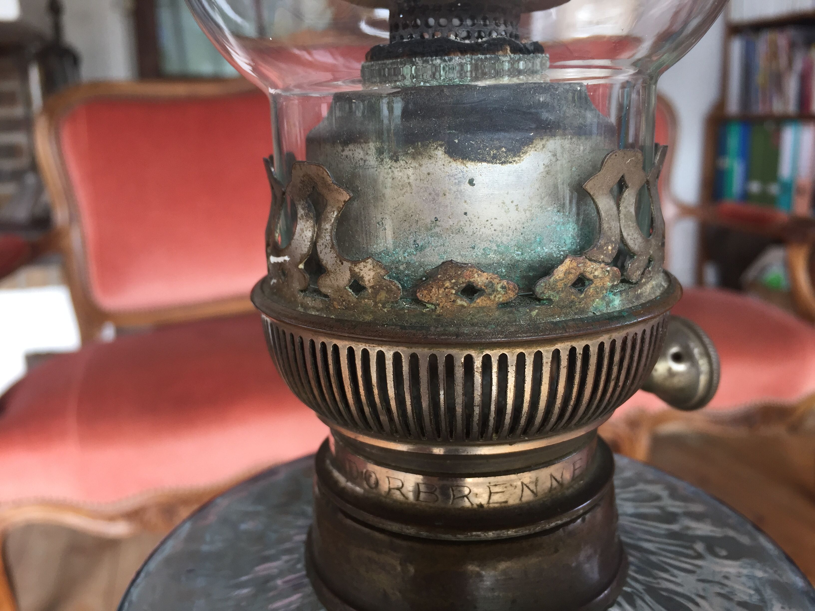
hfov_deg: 61.7
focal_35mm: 29
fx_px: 683
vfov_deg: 48.2
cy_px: 306
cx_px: 408
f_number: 2.2
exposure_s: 1/100
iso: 50
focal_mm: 4.15
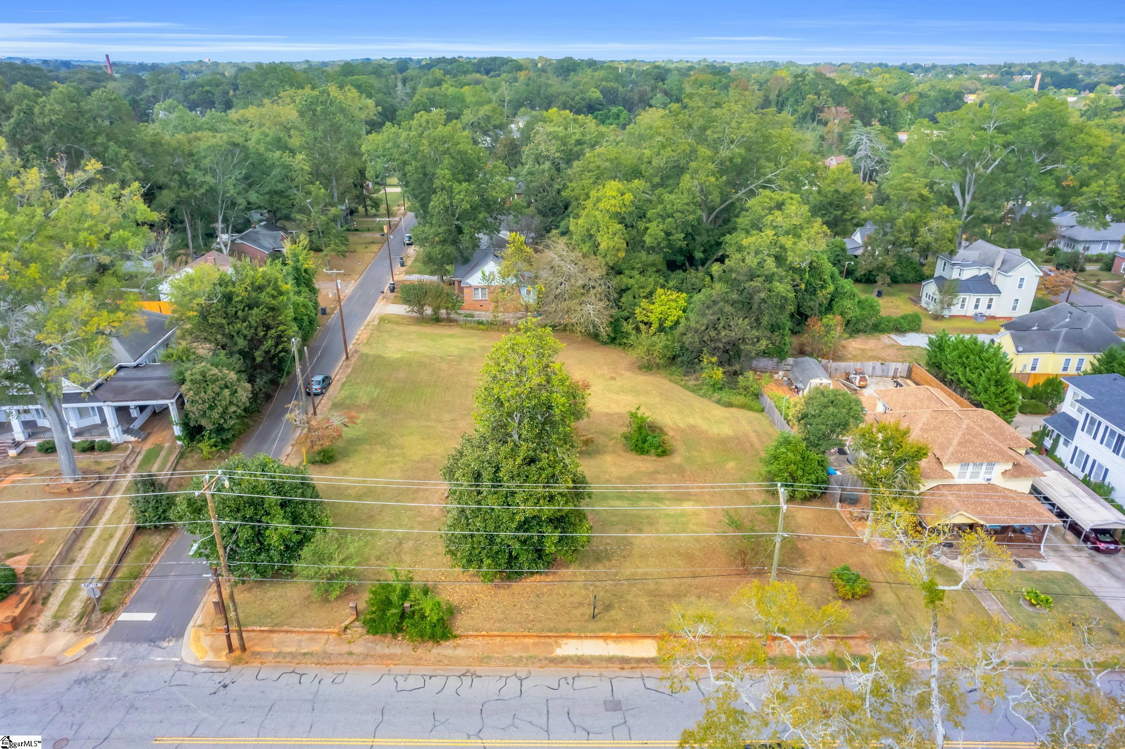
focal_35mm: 22
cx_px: 562
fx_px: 687
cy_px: 374
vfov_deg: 57.2
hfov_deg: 78.6
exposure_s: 1/125
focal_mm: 8.38
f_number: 2.8
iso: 150
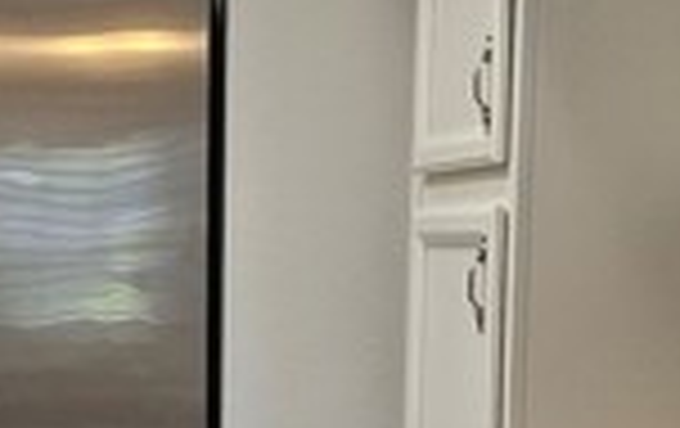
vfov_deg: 12.7
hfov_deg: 19.1
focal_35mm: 103
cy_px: 338
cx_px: -113
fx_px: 1912
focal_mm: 5.4
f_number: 1.8
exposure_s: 1/120
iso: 125
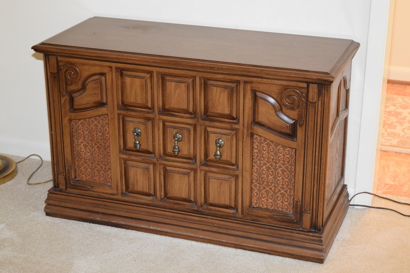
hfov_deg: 28.1
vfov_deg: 18.9
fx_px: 820
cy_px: 136
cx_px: 205
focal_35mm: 72
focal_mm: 48
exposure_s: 1/60
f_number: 5.3
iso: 3200
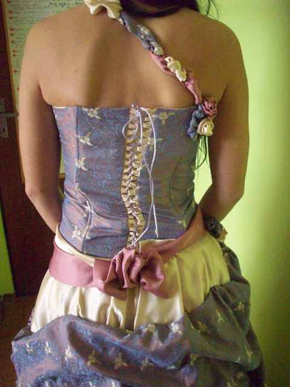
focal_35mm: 37
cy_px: 194
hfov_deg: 38.7
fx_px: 413
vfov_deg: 50.1
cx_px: 145
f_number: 2.8
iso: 782
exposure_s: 1/64
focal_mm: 6.2
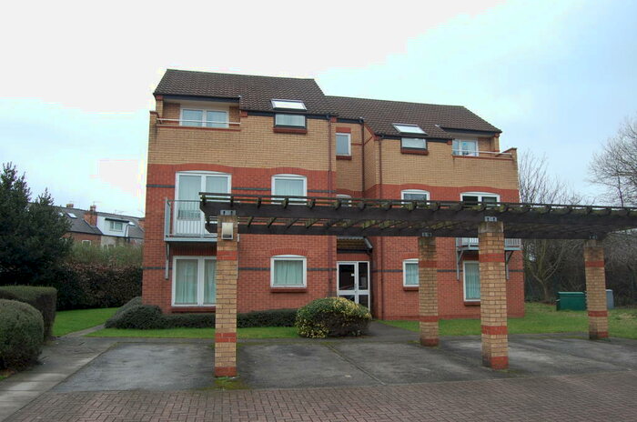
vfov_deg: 47.8
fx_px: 477
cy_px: 211
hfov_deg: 67.5
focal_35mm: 27
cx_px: 318
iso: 360
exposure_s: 1/125
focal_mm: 18
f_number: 5.6
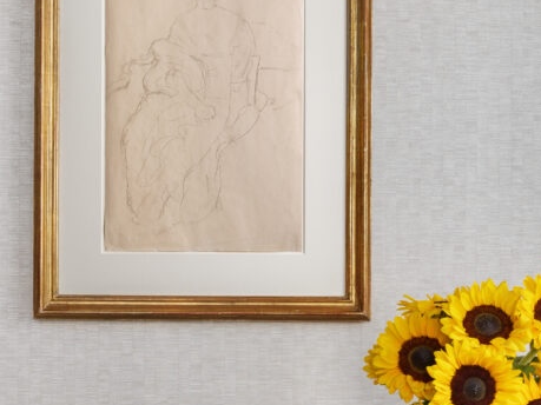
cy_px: 253
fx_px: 1141
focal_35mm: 73
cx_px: 167
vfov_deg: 20.1
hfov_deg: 26.5
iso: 200
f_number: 8
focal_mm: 34
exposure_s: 1/4
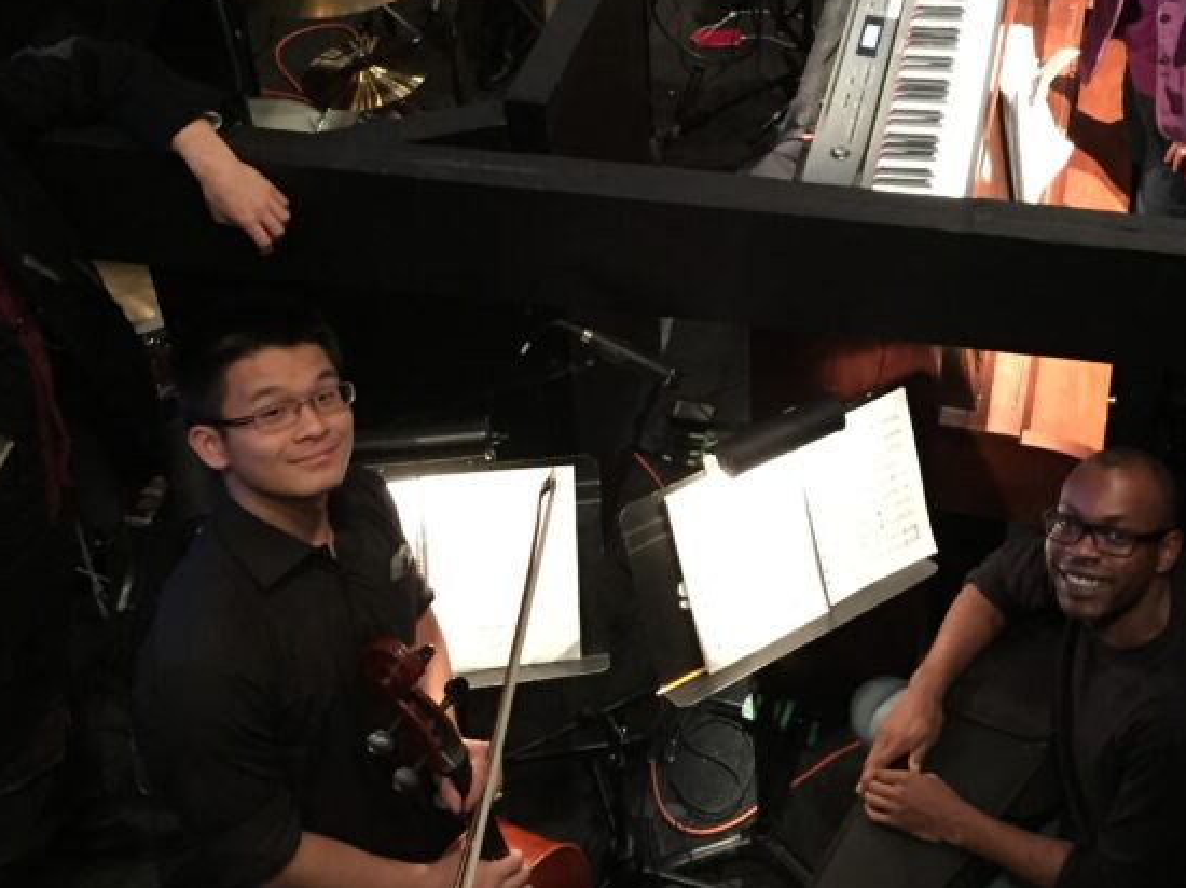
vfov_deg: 26.4
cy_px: 142
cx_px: 873
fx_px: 1849
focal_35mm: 54
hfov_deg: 34.9
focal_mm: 4.15
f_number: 2.2
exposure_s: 1/17
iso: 500
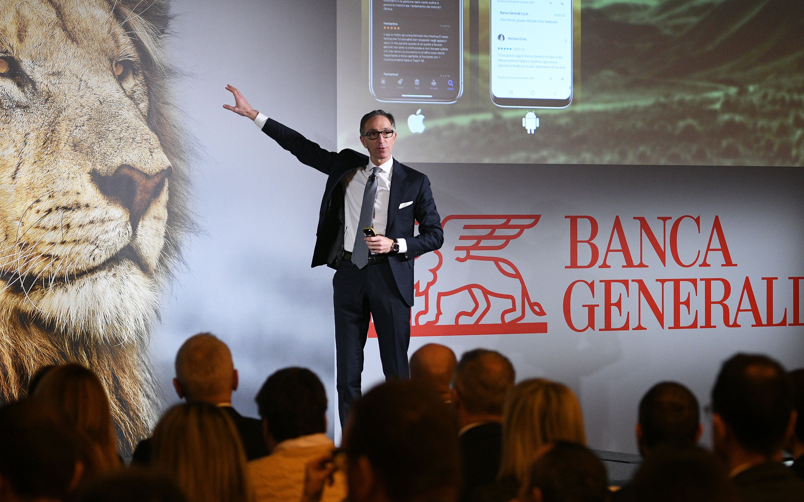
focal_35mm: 108
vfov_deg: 12.1
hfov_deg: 19.3
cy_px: 259
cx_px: 405
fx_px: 2366
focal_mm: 70
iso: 1600
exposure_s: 1/200
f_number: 2.8
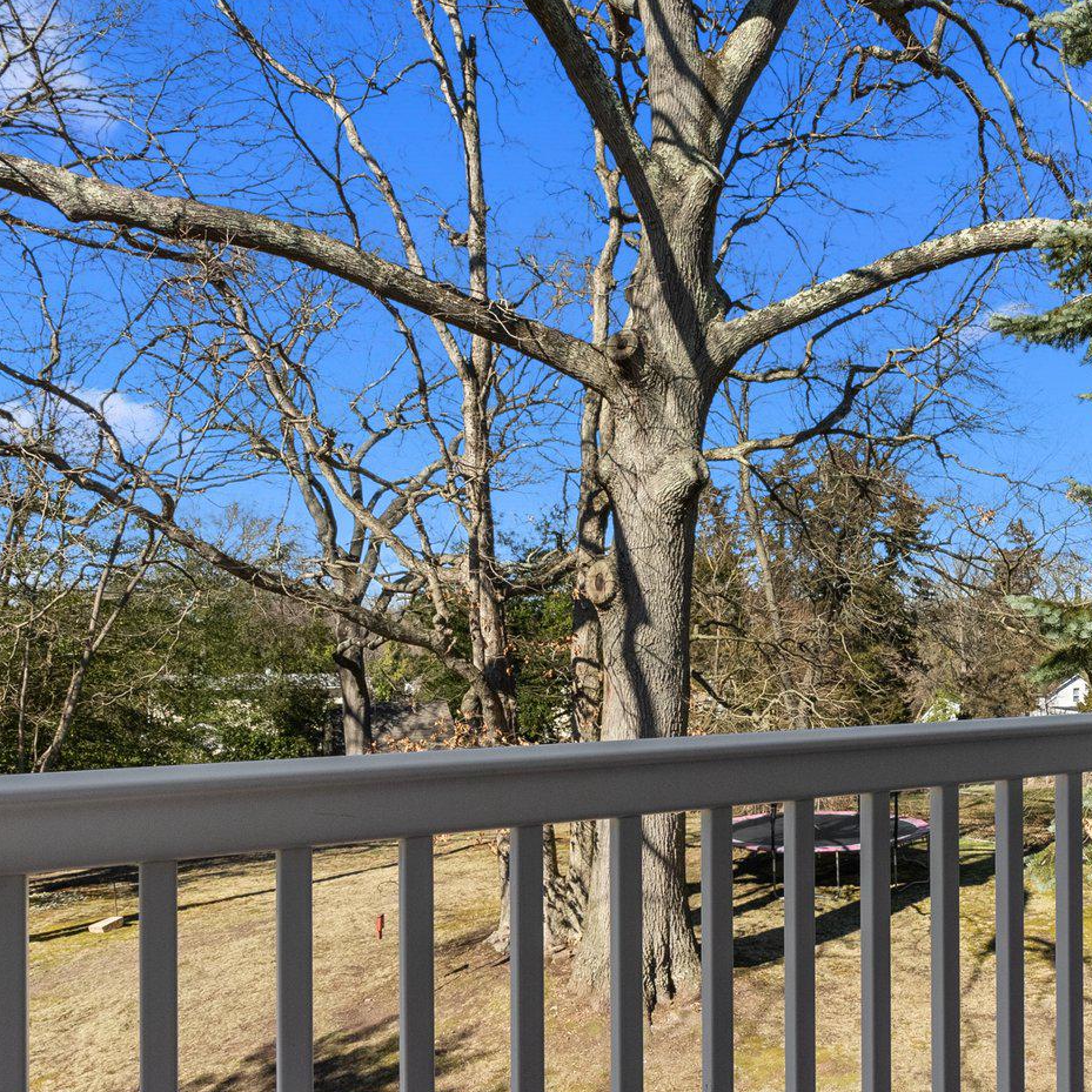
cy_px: 682
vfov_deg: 53.4
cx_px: 842
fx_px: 1071
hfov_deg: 51.3
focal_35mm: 30
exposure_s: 1/500
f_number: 11
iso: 500
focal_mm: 16
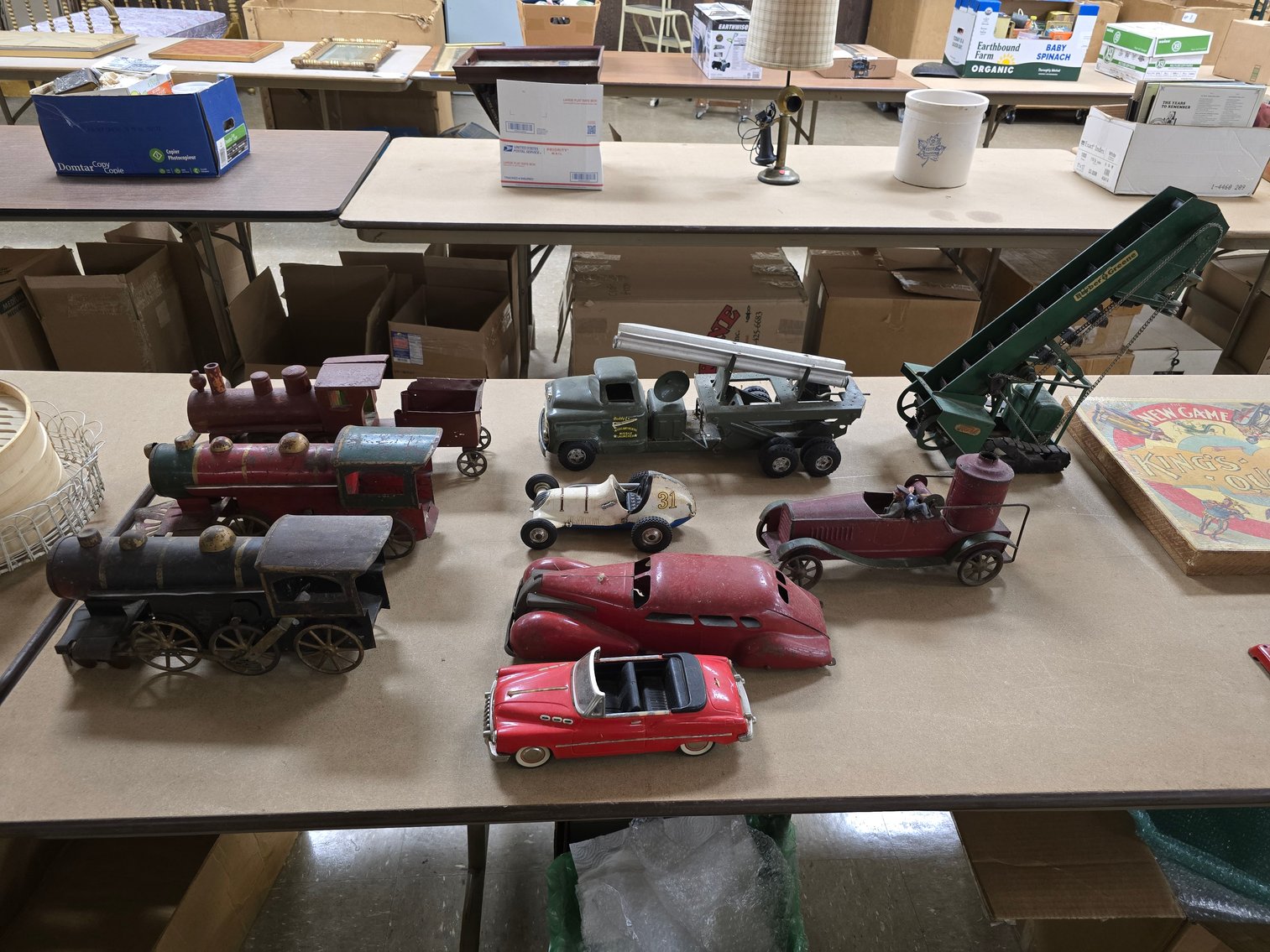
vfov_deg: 58.9
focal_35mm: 23
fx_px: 844
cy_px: 476
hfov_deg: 73.9
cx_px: 635
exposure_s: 1/31
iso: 250
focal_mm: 6.3
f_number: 1.7
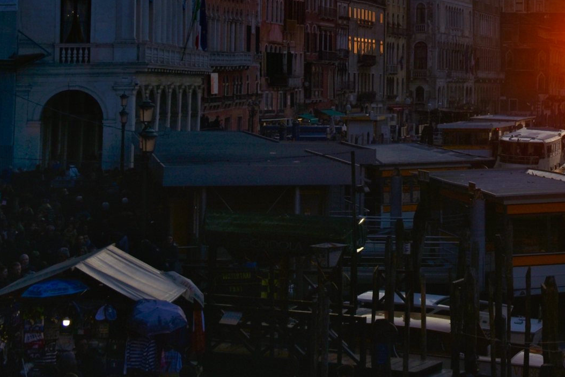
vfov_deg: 13.5
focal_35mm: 99
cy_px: -44
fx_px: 1556
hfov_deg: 20.1
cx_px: 531
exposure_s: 1/800
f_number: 5.6
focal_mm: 29
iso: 100
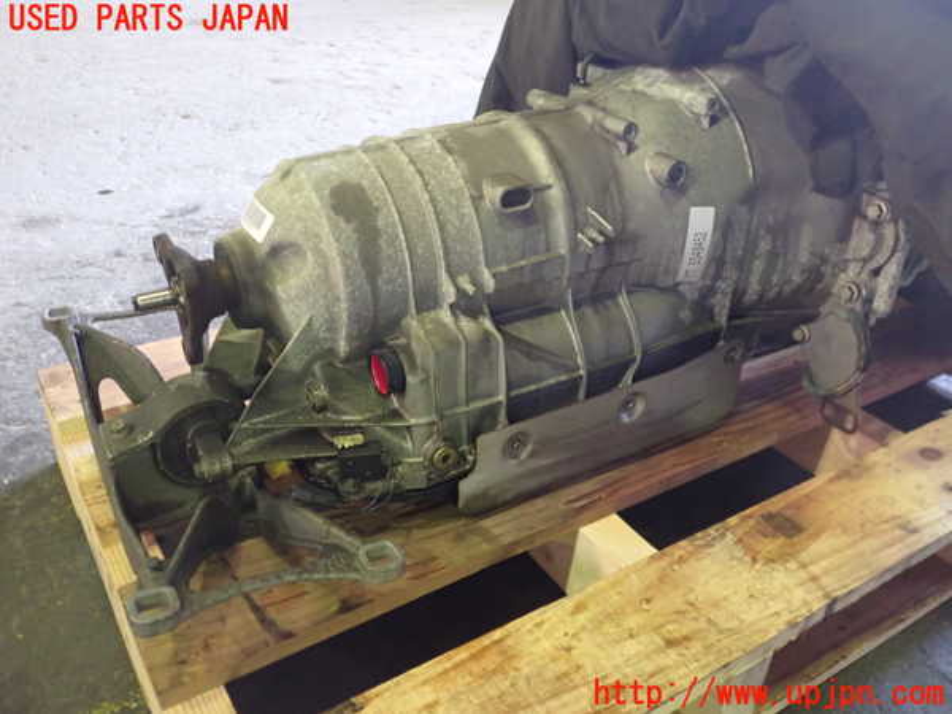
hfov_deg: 60.0
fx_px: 825
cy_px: 357
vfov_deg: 46.8
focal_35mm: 30
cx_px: 476
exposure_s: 1/25
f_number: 2.3
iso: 800
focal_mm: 5.4
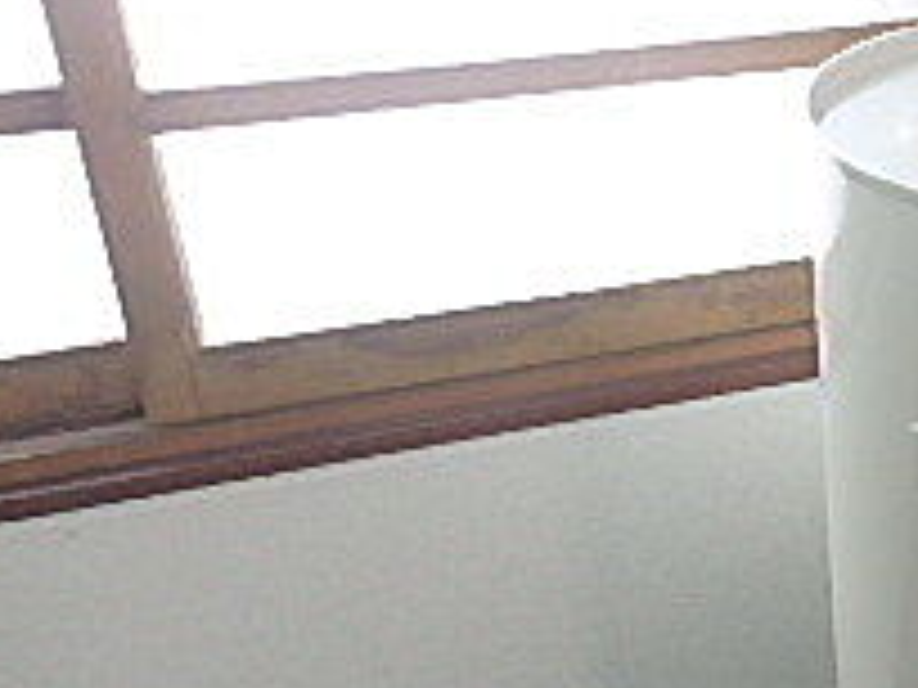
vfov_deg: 22.2
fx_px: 1750
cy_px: 445
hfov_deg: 25.2
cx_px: 1210
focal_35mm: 66
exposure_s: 1/50
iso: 200
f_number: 3.5
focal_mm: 3.7
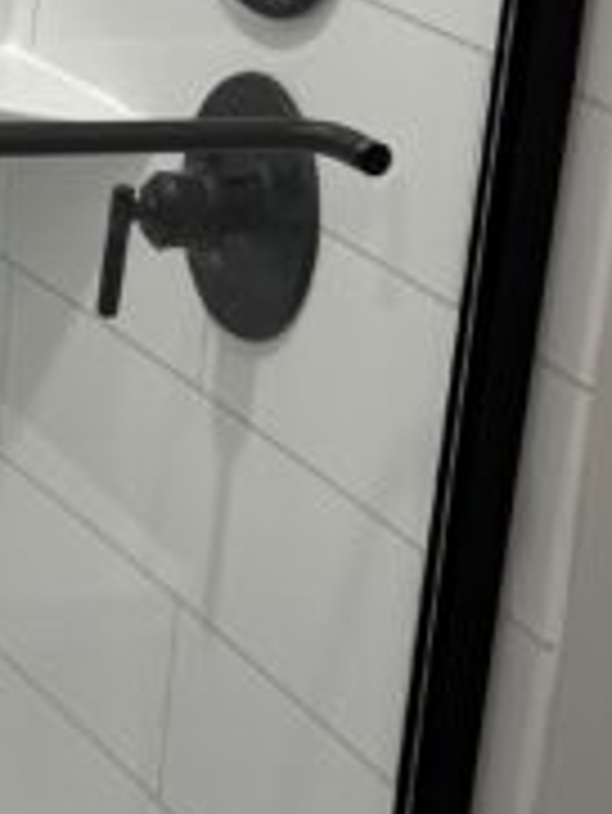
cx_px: -261
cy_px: 297
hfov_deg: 9.8
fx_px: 3461
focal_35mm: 147
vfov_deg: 13.4
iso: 100
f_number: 1.6
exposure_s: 1/120
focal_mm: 5.96
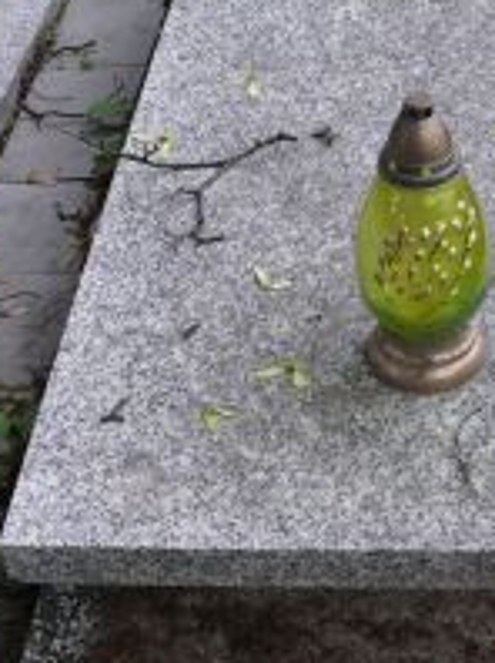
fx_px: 1624
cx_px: 498
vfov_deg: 23.0
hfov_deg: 16.9
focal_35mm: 85
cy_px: 275
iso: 100
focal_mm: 7.4
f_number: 2.8
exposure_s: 1/60
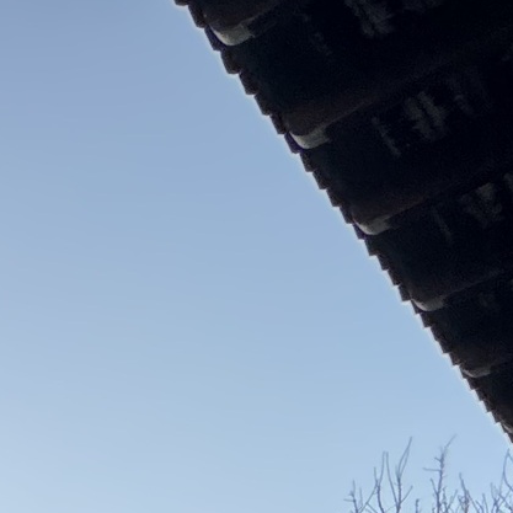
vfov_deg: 15.2
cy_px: 1176
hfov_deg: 13.8
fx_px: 1274
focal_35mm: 76
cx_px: -798
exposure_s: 1/163
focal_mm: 2.22
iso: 40
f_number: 2.2
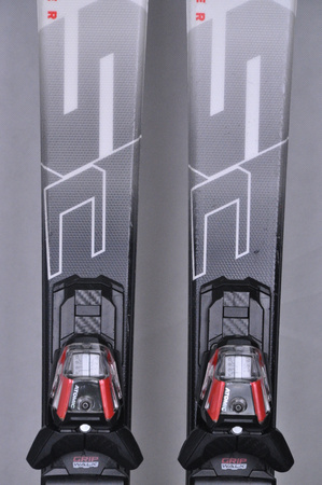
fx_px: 2118
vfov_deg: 13.1
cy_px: 242
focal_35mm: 158
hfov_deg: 8.7
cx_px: 161
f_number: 9.5
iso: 3200
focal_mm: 105
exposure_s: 1/125
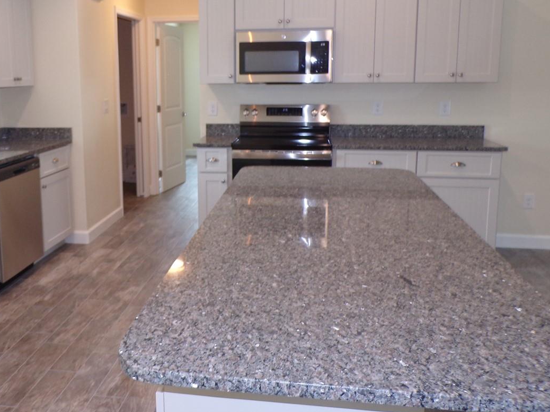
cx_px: 206
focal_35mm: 37
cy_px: 157
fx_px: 588
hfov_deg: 49.6
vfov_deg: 38.4
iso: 113
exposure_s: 1/34
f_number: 3
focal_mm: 4.3
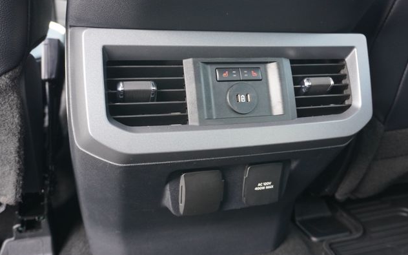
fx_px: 362
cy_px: 123
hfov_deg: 58.9
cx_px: 203
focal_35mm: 33
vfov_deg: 38.8
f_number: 4
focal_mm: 21
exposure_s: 1/60
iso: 1000
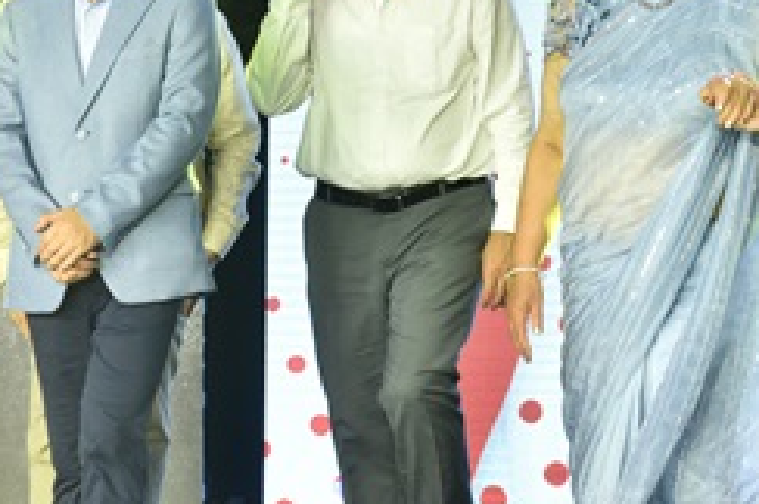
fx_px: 3537
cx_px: 843
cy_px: -39
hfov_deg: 12.0
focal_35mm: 168
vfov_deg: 8.1
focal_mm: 66
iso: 2000
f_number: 7.1
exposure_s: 1/200
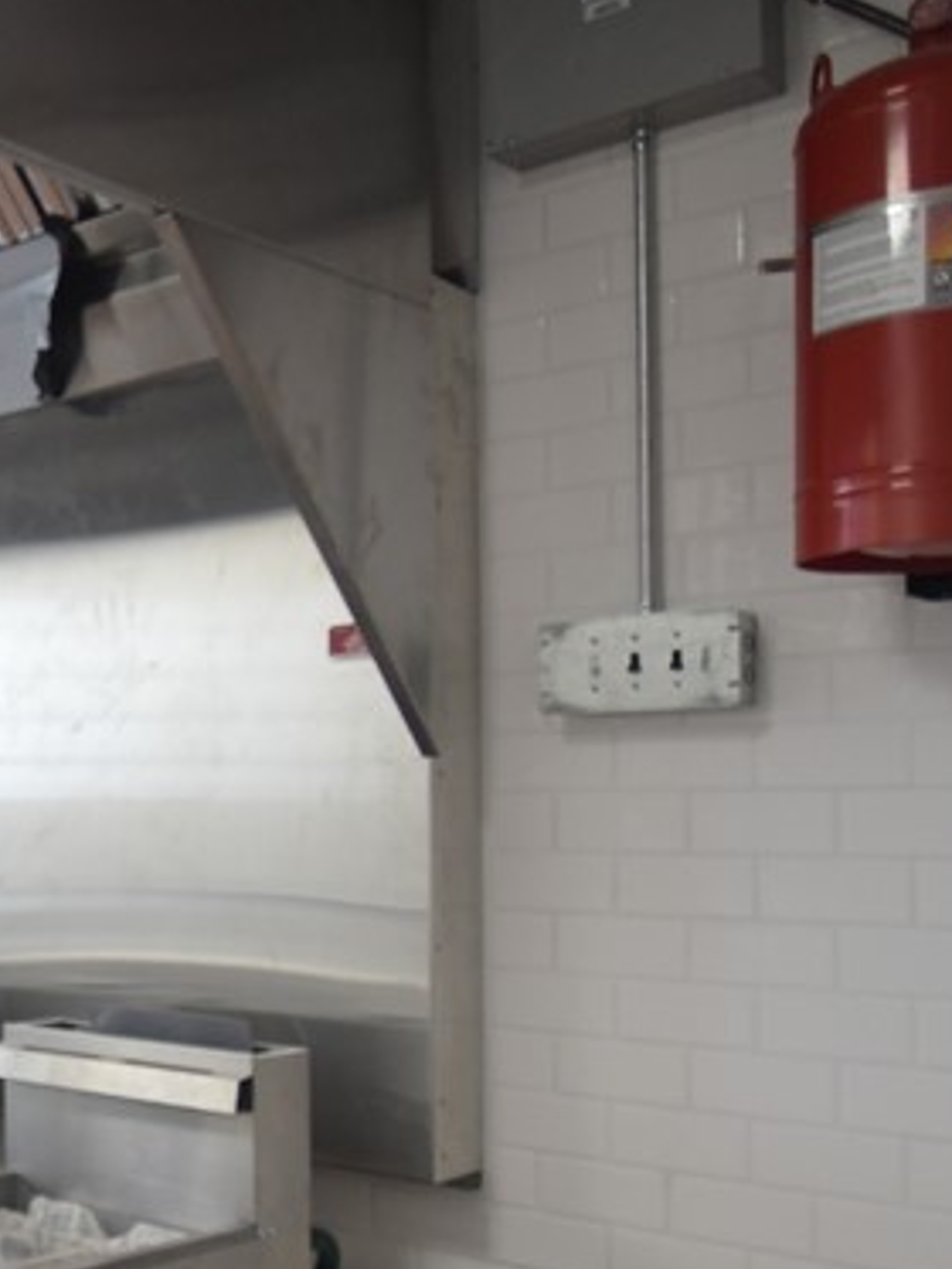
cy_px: 800
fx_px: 1539
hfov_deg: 27.2
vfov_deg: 44.4
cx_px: -367
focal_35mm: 42
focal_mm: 10
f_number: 4.5
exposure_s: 1/80
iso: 1000
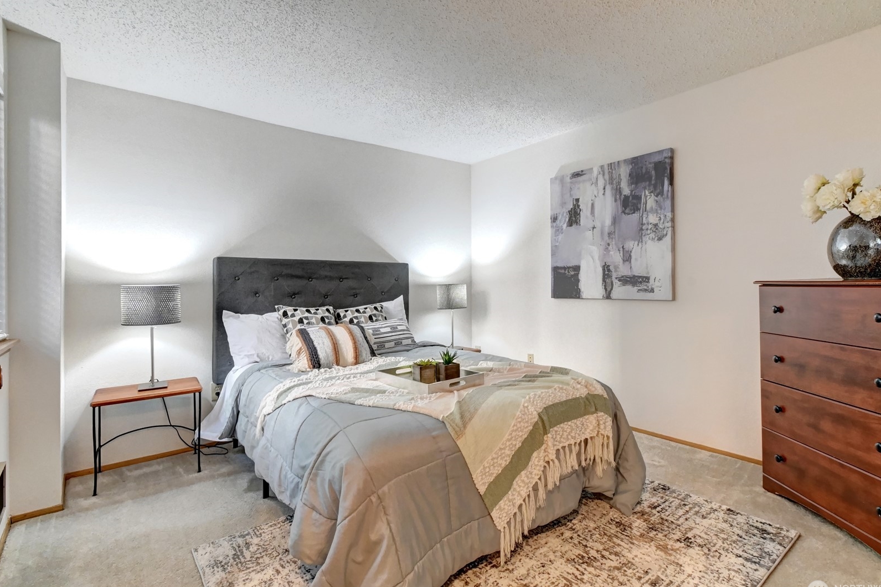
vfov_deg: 73.7
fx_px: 391
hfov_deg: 96.7
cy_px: 304
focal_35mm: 16
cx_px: 446
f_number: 11
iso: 4000
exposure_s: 1/4
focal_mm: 10
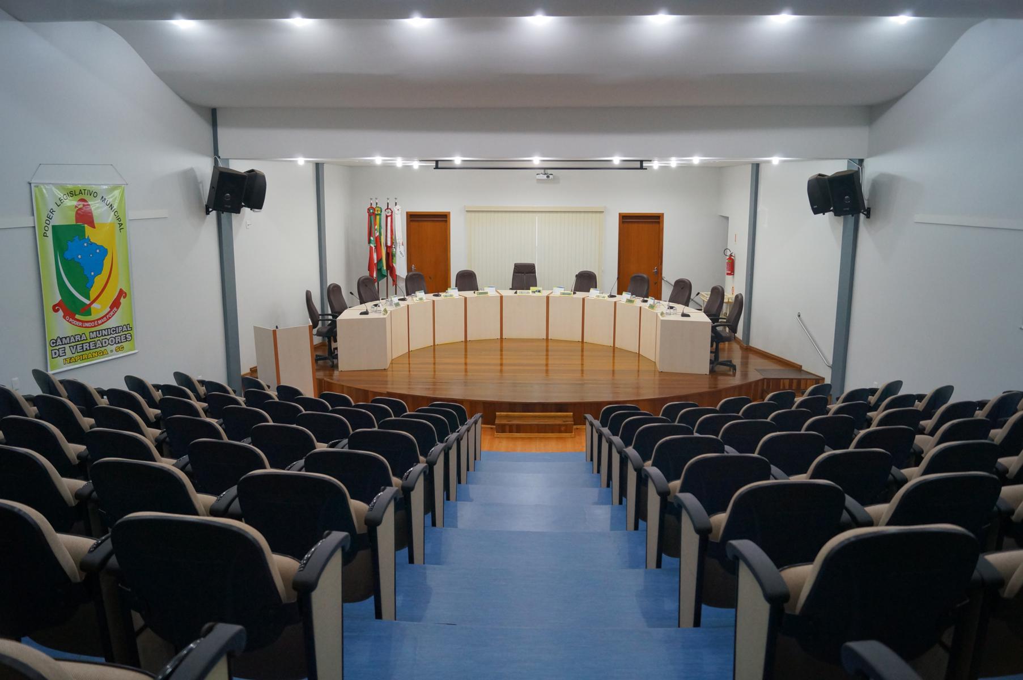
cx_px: 512
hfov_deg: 67.4
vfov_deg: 47.8
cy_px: 340
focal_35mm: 27
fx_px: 767
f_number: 4
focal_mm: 18
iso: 800
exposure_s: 1/160
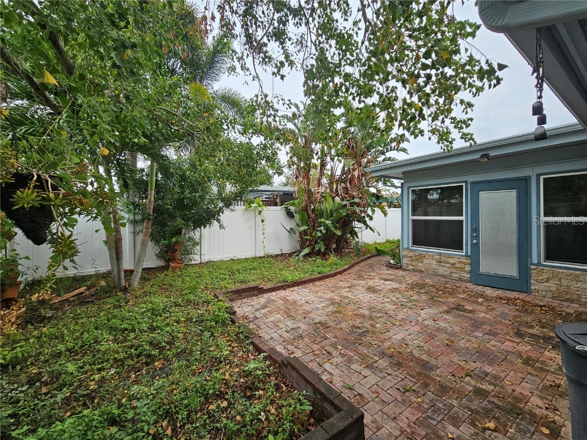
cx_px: 294
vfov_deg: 89.9
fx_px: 220
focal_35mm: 13
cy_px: 220
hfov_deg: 106.2
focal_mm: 2.2
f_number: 2.2
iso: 50
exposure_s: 1/616
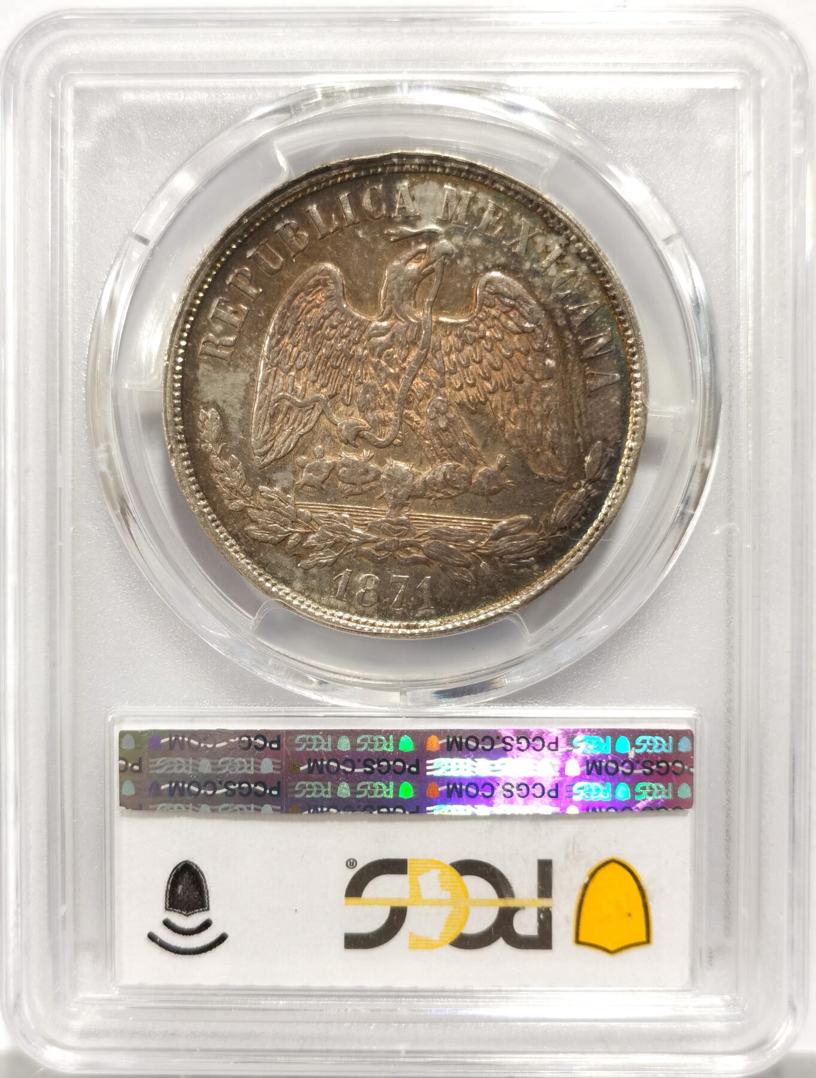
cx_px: 408
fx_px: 1688
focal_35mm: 54
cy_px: 539
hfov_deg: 27.2
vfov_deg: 35.4
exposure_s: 1/100
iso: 125
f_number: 16
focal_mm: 5.56
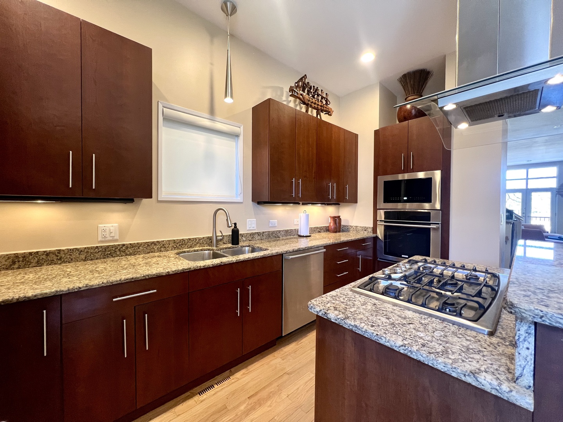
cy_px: 211
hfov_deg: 106.2
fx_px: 211
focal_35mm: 13
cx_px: 282
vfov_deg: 89.9
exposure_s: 1/60
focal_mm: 1.57
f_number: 1.8
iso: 200
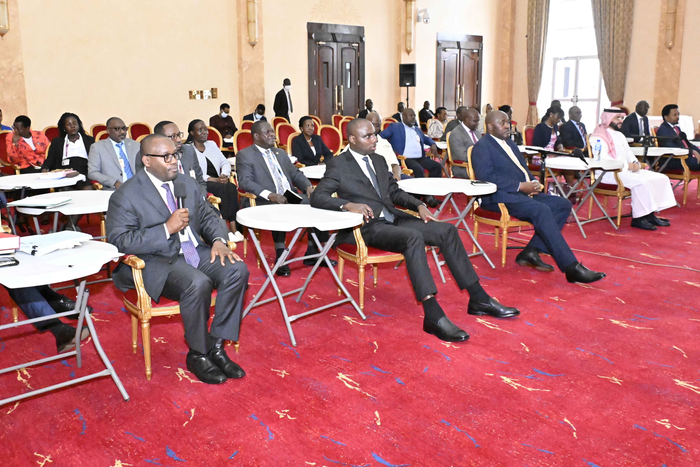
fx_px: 661
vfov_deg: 38.8
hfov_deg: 55.7
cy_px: 206
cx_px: 320
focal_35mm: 34
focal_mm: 26
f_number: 5.6
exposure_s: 1/1250
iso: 25600
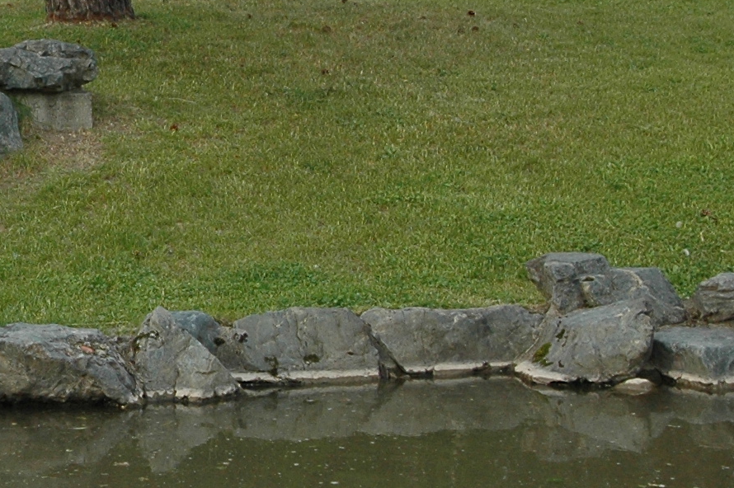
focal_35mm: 142
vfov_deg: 9.6
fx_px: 2893
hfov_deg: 14.0
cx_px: -193
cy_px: 152
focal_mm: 28
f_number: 8
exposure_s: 1/200
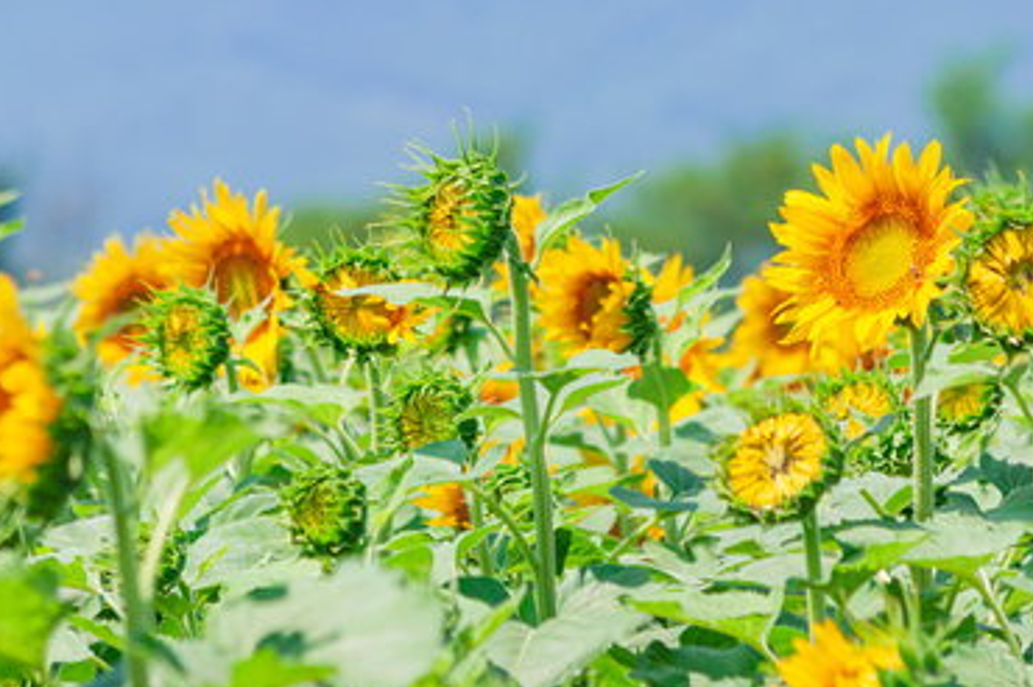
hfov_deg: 4.6
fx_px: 12786
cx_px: 592
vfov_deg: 3.1
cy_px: 254
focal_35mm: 446
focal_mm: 220
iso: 200
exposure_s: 1/800
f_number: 9
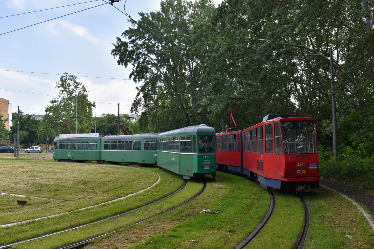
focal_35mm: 33
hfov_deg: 57.2
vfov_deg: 40.0
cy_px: 124
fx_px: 343
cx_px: 187
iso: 200
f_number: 8
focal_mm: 22
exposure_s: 1/250
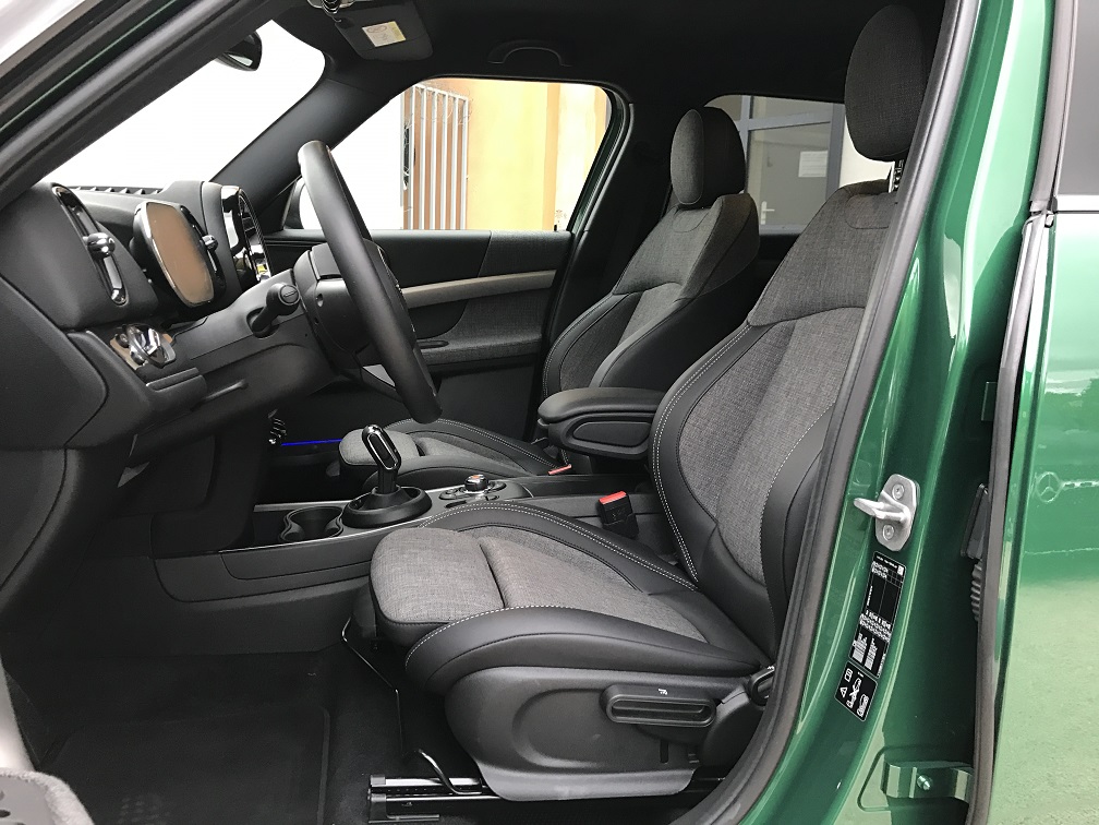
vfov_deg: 49.7
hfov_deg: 63.4
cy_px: 412
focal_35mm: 28
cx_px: 550
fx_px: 889
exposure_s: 1/17
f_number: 1.8
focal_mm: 3.99
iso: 50
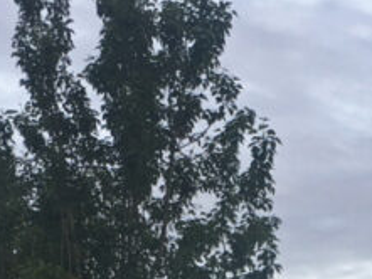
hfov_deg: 14.1
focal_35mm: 139
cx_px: 266
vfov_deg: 10.2
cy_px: 465
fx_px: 1495
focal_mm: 4.15
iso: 25
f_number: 2.2
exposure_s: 1/125
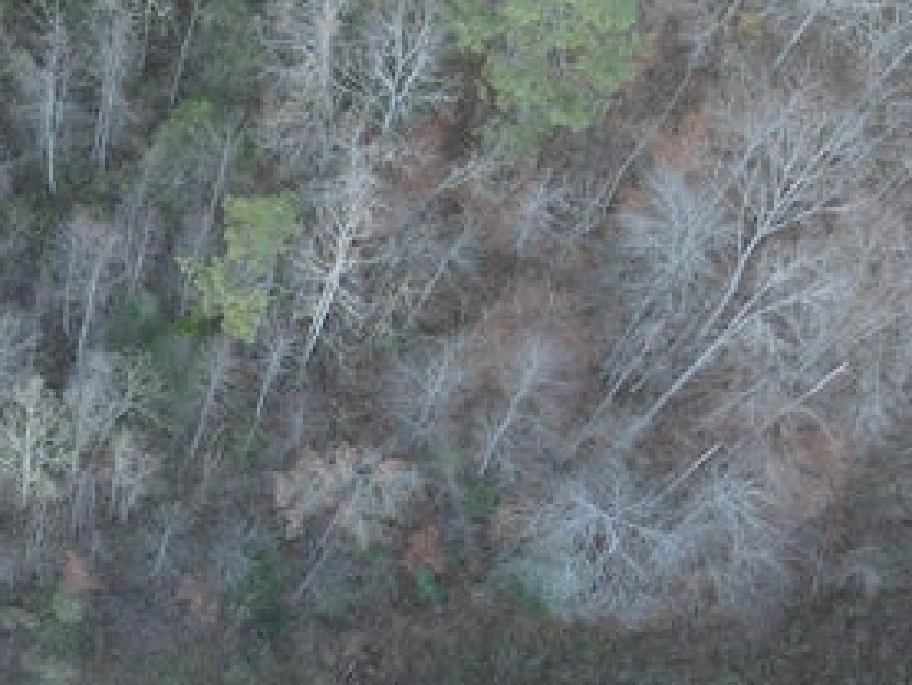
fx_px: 1950
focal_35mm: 74
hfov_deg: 24.7
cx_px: -58
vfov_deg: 18.9
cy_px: 813
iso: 140
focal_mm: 4.5
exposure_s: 1/15
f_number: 2.8
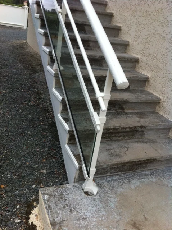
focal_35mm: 35
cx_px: 86
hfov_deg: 40.6
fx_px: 232
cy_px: 115
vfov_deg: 52.7
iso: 80
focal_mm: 3.85
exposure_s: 1/225
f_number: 2.8
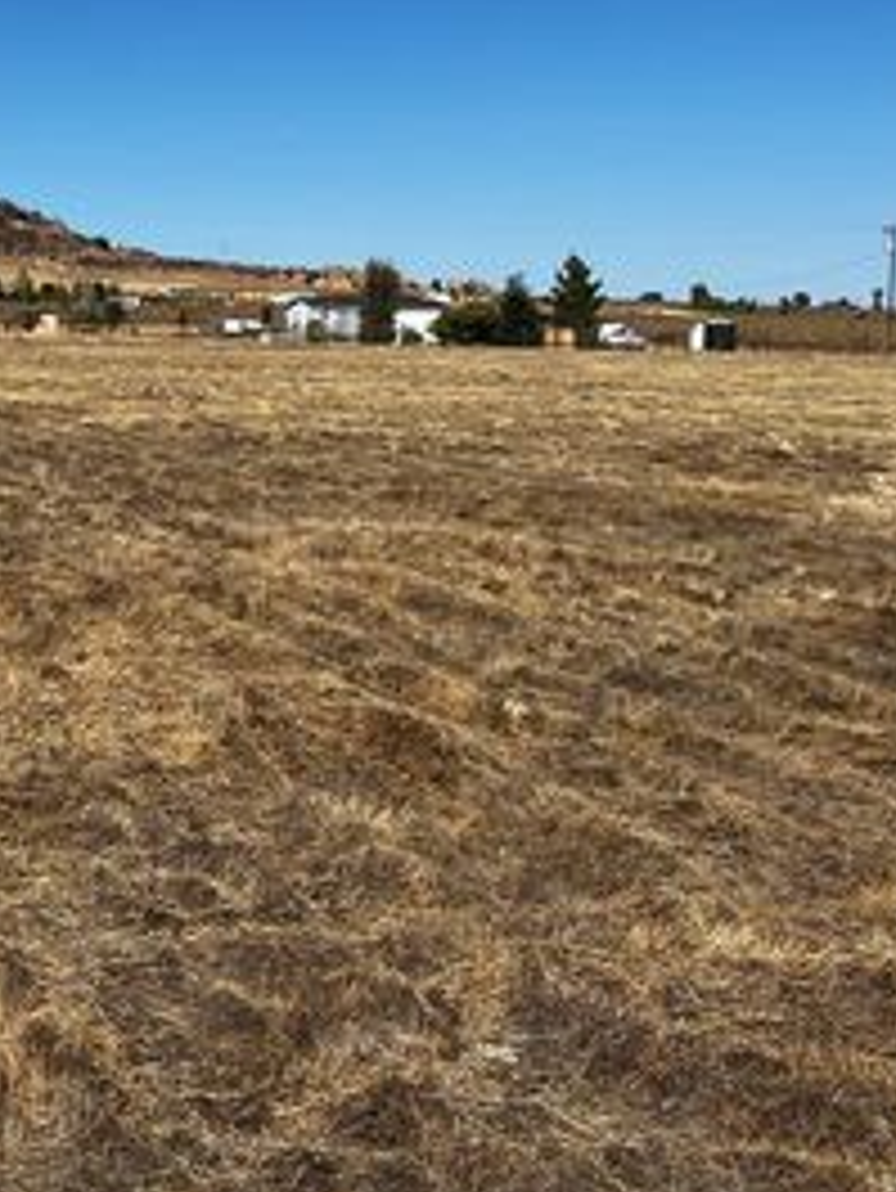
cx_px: 207
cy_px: 452
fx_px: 1690
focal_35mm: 49
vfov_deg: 38.7
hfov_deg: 29.2
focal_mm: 5.1
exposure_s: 1/5556
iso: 50
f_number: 1.6
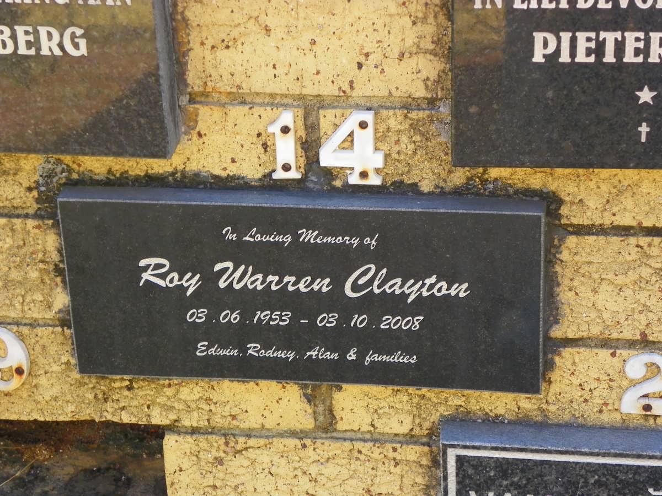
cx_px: 331
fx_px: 1759
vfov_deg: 16.1
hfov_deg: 21.3
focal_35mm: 92
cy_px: 248
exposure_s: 1/40
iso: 64
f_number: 4
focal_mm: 16.4
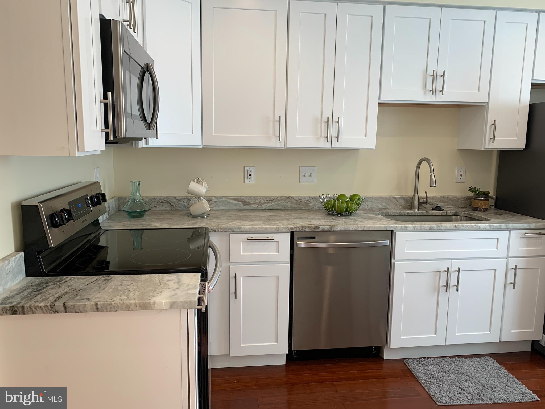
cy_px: 204
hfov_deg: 67.3
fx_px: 409
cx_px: 272
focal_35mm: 26
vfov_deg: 53.1
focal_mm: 4.25
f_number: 1.8
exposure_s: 1/120
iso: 50
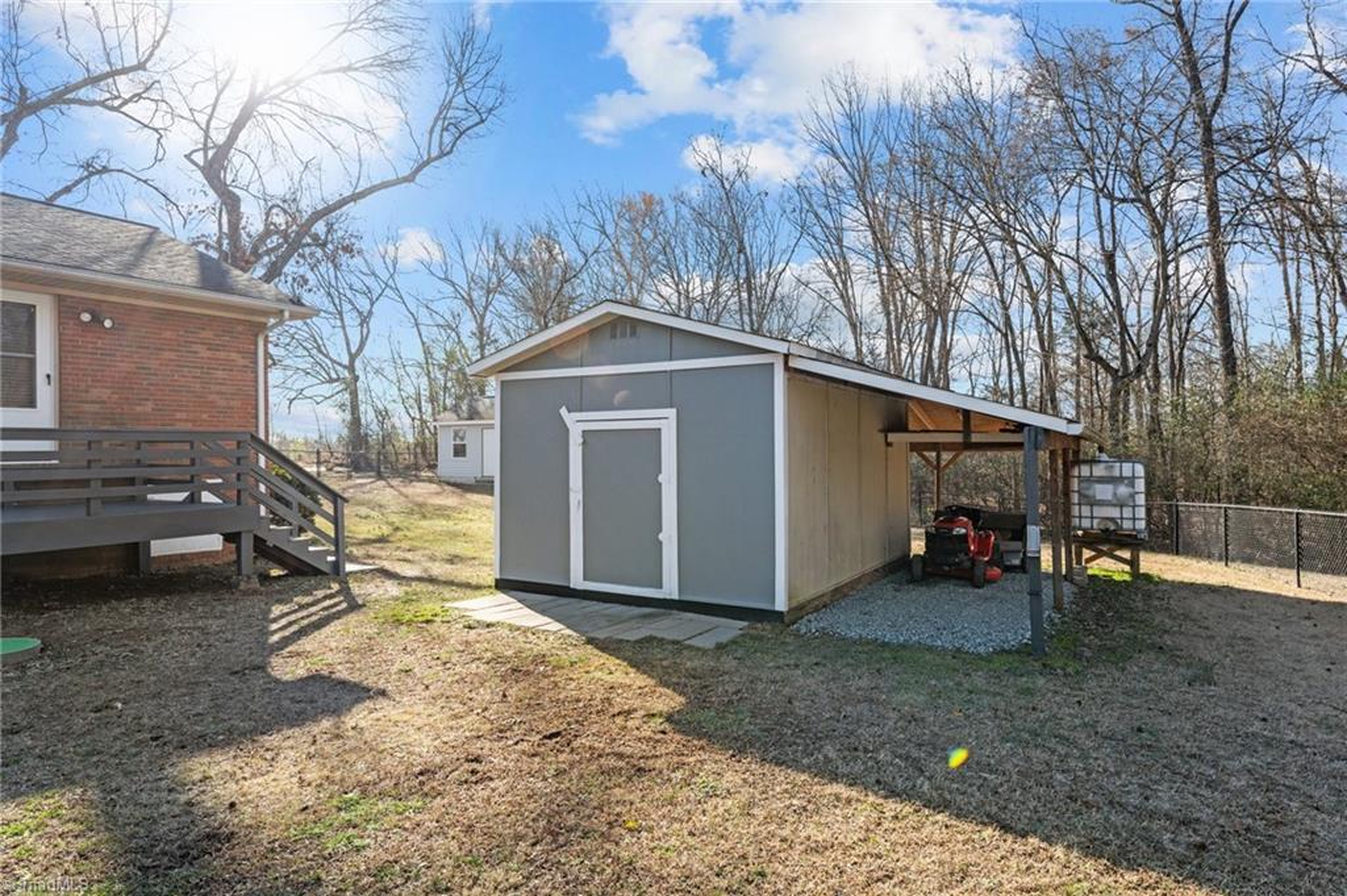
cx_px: 674
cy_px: 448
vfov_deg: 61.8
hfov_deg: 84.0
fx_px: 748
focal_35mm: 20
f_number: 7.1
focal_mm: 20
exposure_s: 1/200
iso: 200
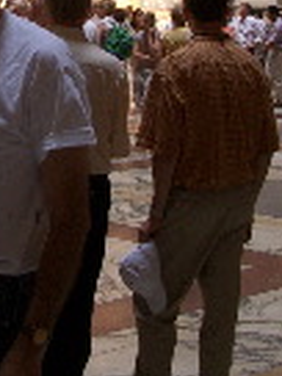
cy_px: 36
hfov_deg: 13.4
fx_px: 1173
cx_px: -32
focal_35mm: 108
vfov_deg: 17.9
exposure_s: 1/50
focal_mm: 5.8
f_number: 2.6
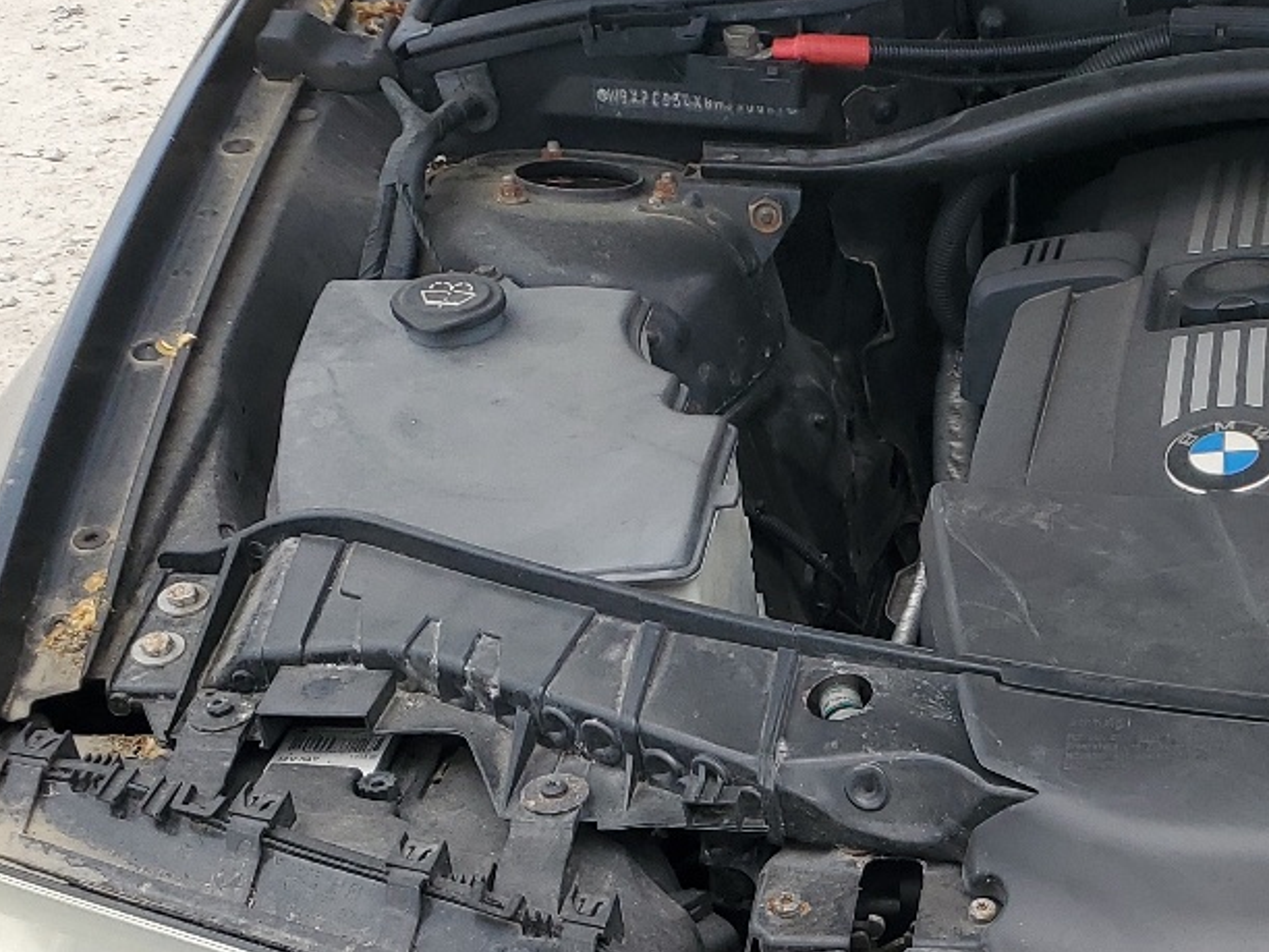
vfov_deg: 20.7
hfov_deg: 25.6
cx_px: 1518
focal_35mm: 68
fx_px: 2493
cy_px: 1006
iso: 50
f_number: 1.5
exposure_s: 1/1000
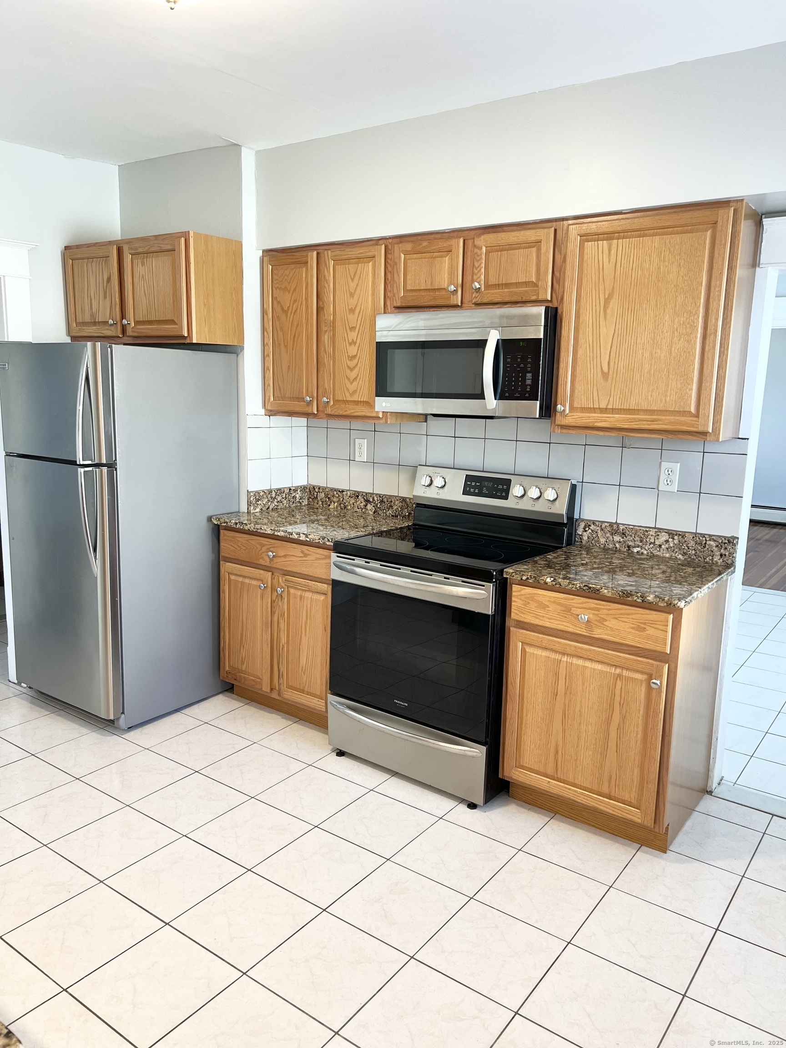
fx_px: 787
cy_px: 524
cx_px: 393
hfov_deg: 53.1
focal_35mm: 26
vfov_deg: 67.3
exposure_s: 1/60
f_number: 1.5
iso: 160
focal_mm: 5.7
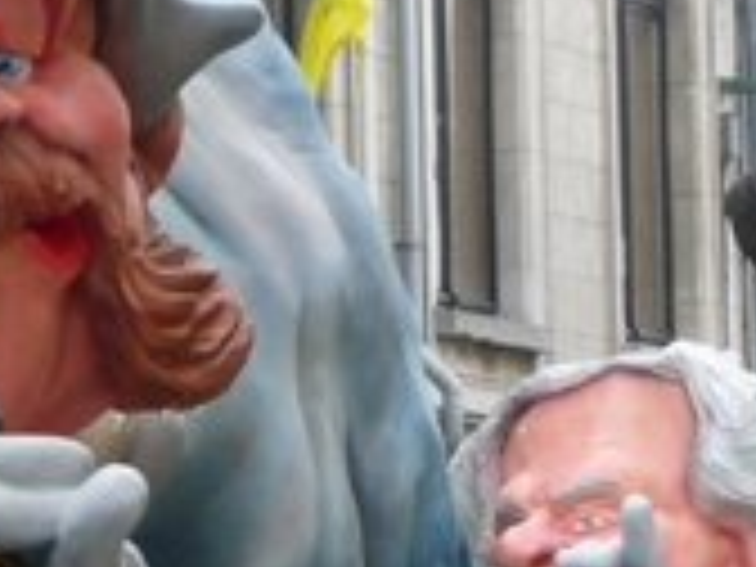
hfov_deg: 6.2
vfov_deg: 4.7
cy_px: 508
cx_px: 130
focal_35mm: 318
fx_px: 6945
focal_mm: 14.7
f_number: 4.7
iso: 100
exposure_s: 1/50
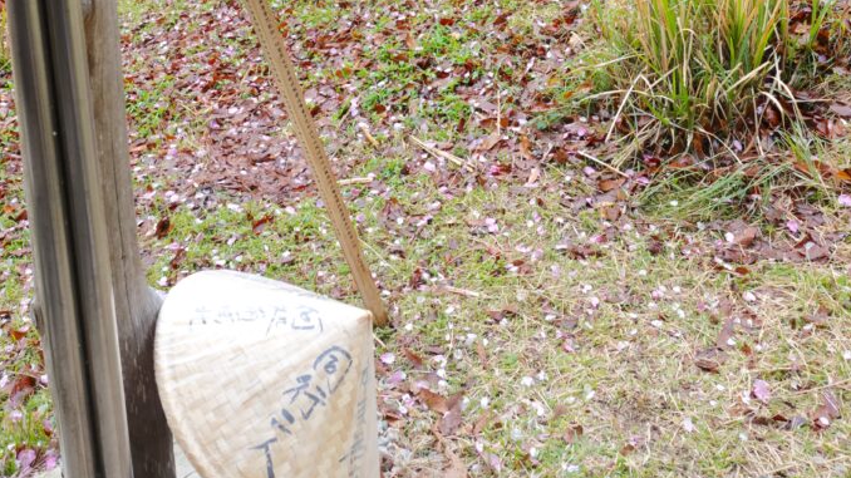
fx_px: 857
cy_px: -82
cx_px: 424
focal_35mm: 38
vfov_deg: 27.7
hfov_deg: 52.8
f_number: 4
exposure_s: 1/160
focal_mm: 8.8
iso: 125
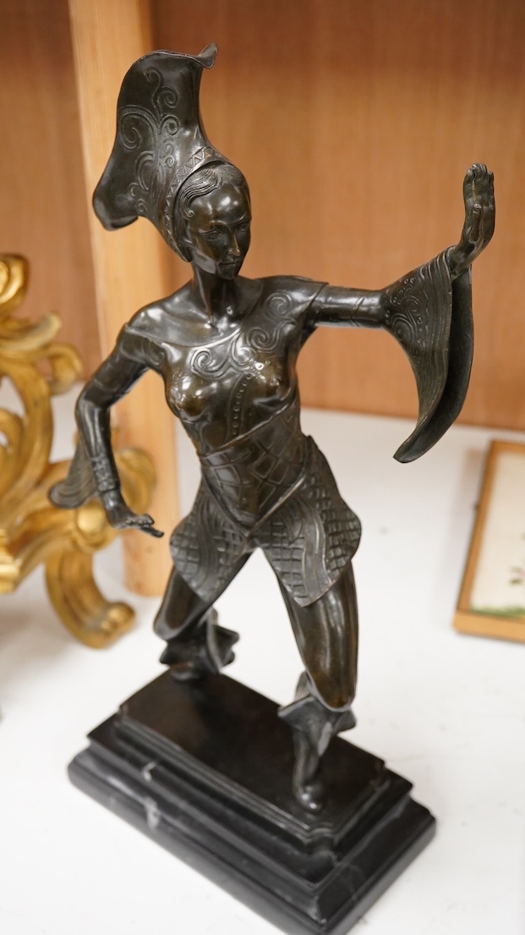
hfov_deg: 24.9
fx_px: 1189
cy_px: 473
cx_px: 254
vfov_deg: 42.9
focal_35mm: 48
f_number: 7.1
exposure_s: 1/160
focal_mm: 30
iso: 2500
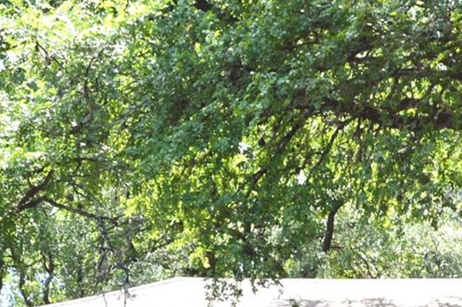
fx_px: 1680
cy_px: 514
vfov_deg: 10.0
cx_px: 398
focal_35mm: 131
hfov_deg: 15.5
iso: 100
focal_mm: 22
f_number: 8
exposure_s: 1/80
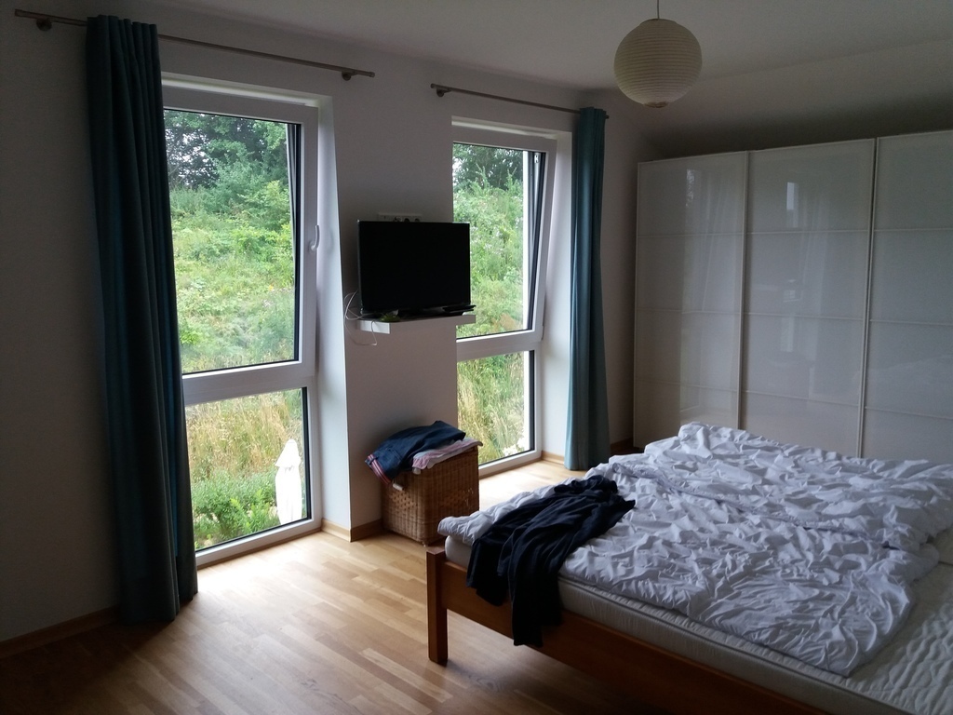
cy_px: 358
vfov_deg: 49.7
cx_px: 476
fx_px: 771
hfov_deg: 63.4
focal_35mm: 28
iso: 80
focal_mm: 3.7
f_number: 1.9
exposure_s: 1/33
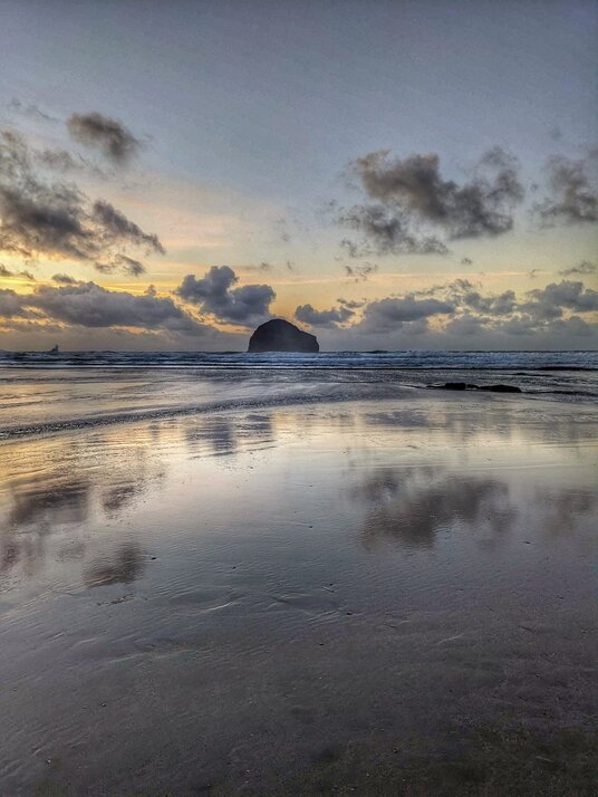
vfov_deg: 65.3
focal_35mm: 27
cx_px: 299
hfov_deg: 51.4
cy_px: 398
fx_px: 622
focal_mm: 4.38
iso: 60
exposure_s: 1/371
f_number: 1.73
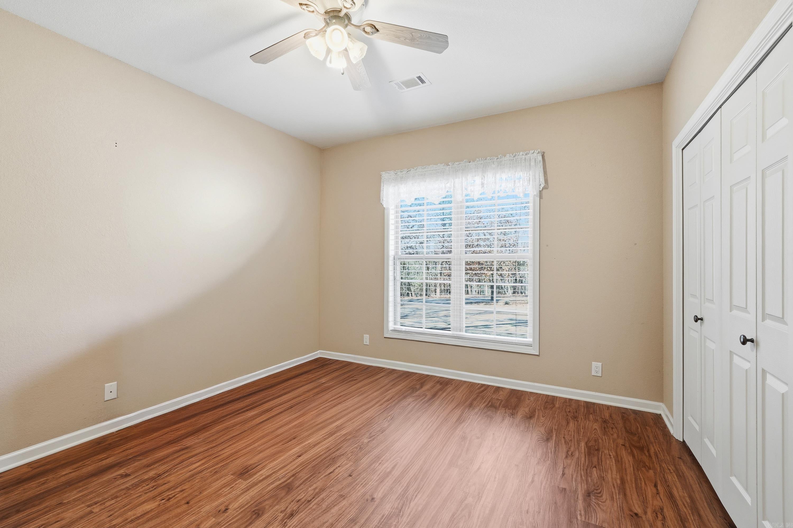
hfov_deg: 100.4
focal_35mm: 15
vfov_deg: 77.3
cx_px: 396
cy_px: 264
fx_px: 330
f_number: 9
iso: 250
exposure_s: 1/15
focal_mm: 10
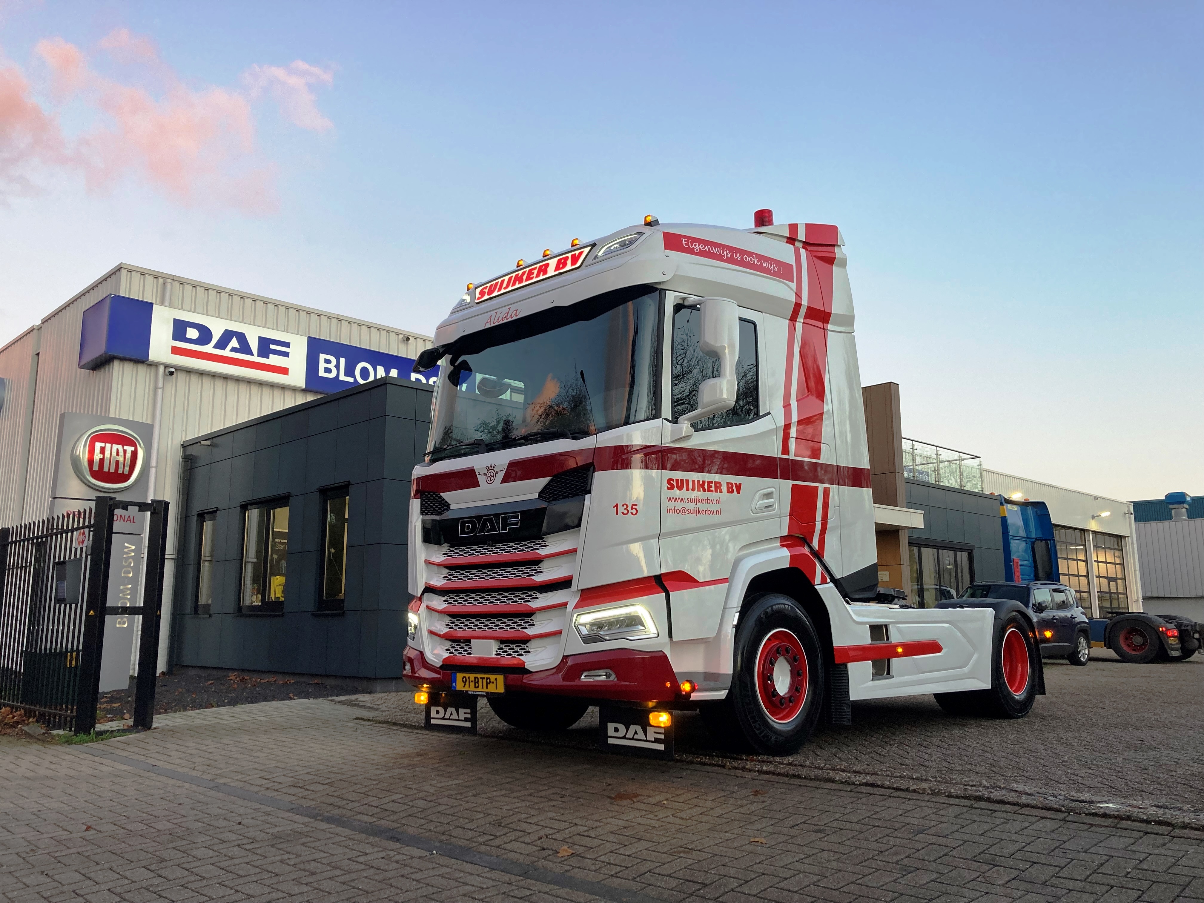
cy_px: 452
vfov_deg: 49.7
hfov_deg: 63.4
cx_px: 602
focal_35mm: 28
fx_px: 974
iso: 50
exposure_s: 1/121
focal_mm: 3.99
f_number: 1.8
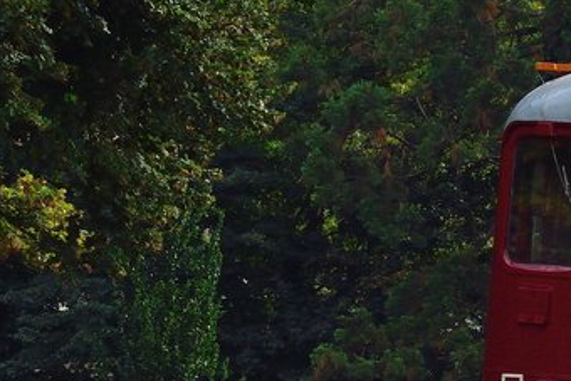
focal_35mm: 291
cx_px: 868
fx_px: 4614
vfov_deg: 4.7
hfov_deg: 7.0
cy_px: 154
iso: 200
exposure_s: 1/640
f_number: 8
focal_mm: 55
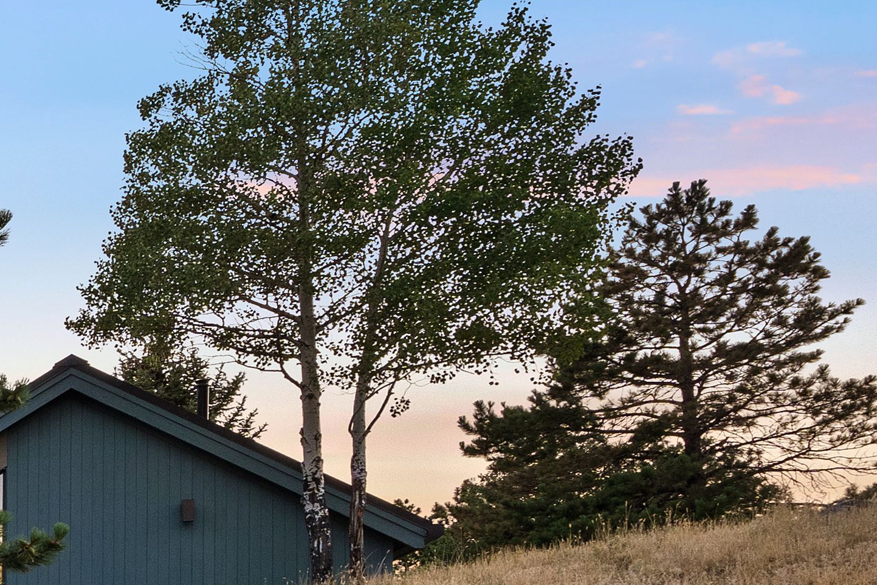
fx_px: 1656
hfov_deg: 18.1
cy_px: 722
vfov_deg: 18.8
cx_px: -937
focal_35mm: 68
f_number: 8
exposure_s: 1/2.5
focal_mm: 14
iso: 800
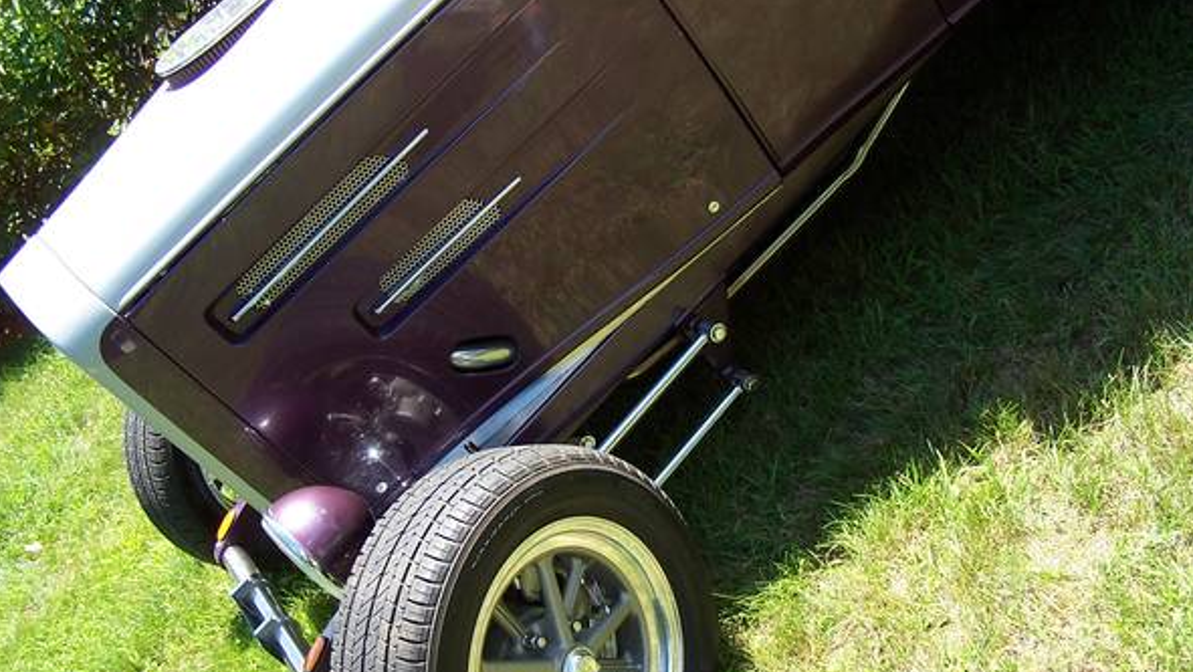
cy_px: 446
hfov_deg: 48.3
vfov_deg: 28.2
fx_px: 1329
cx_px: 598
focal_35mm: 42
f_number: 2.8
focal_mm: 6.3
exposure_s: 1/250
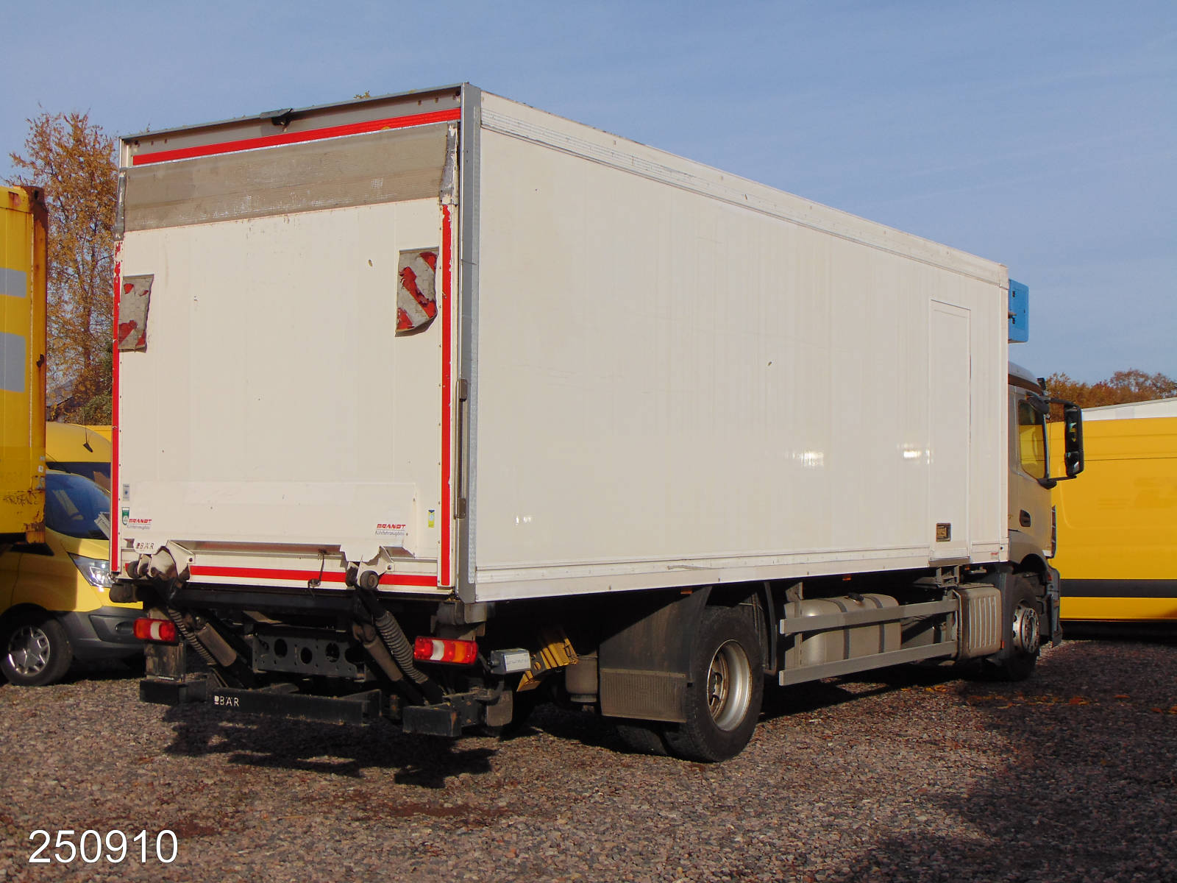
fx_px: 1700
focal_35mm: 50
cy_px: 442
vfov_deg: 29.1
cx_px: 588
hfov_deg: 38.2
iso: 80
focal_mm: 9
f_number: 9
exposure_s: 1/320
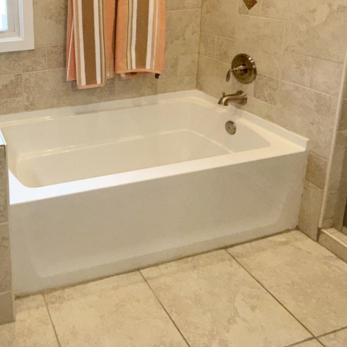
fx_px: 374
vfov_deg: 45.9
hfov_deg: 44.9
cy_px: 48
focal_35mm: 33
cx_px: 30
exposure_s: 1/122
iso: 25
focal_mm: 2.22
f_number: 2.2
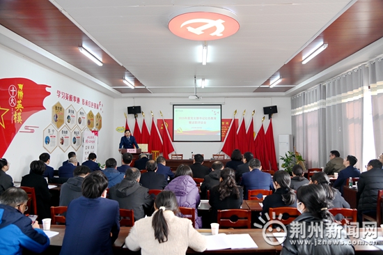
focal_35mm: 24
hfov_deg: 73.8
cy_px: 128
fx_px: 255
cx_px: 192
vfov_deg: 53.1
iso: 1800
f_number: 4
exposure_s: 1/200
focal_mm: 24
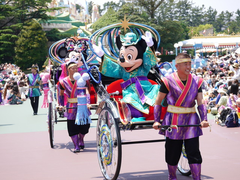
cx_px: 120
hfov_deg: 14.3
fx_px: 957
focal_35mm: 138
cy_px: 90
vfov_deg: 10.7
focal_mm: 69
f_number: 5.6
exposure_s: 1/250
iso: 160
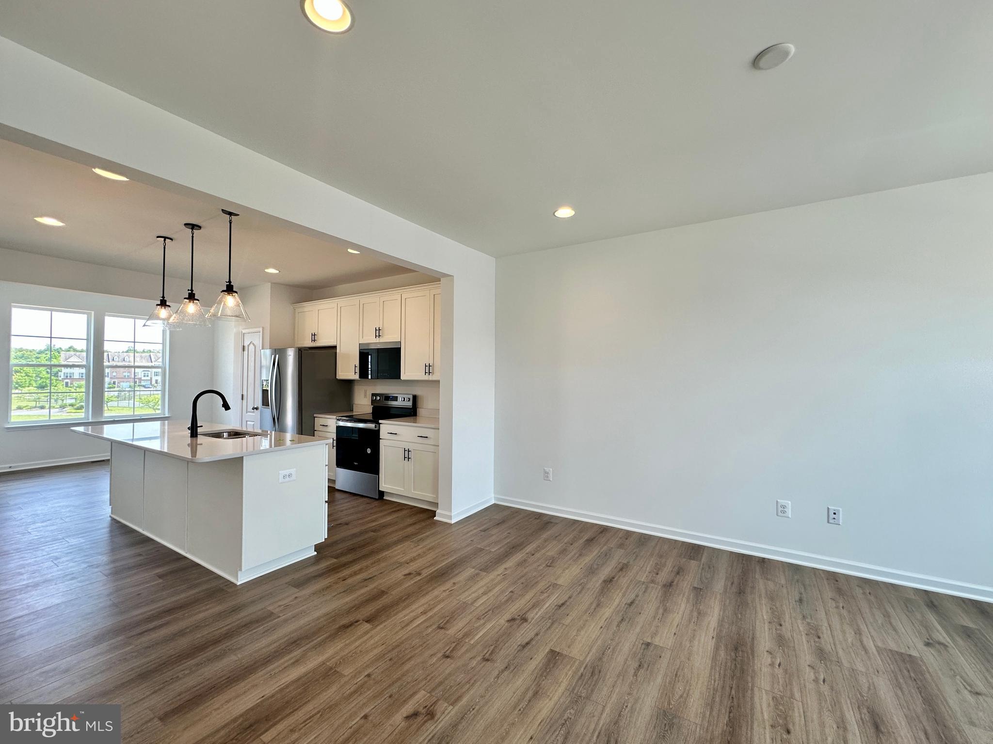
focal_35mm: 14
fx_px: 402
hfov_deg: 102.1
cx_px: 496
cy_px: 372
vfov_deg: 85.7
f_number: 2.2
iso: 64
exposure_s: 1/120
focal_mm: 2.22
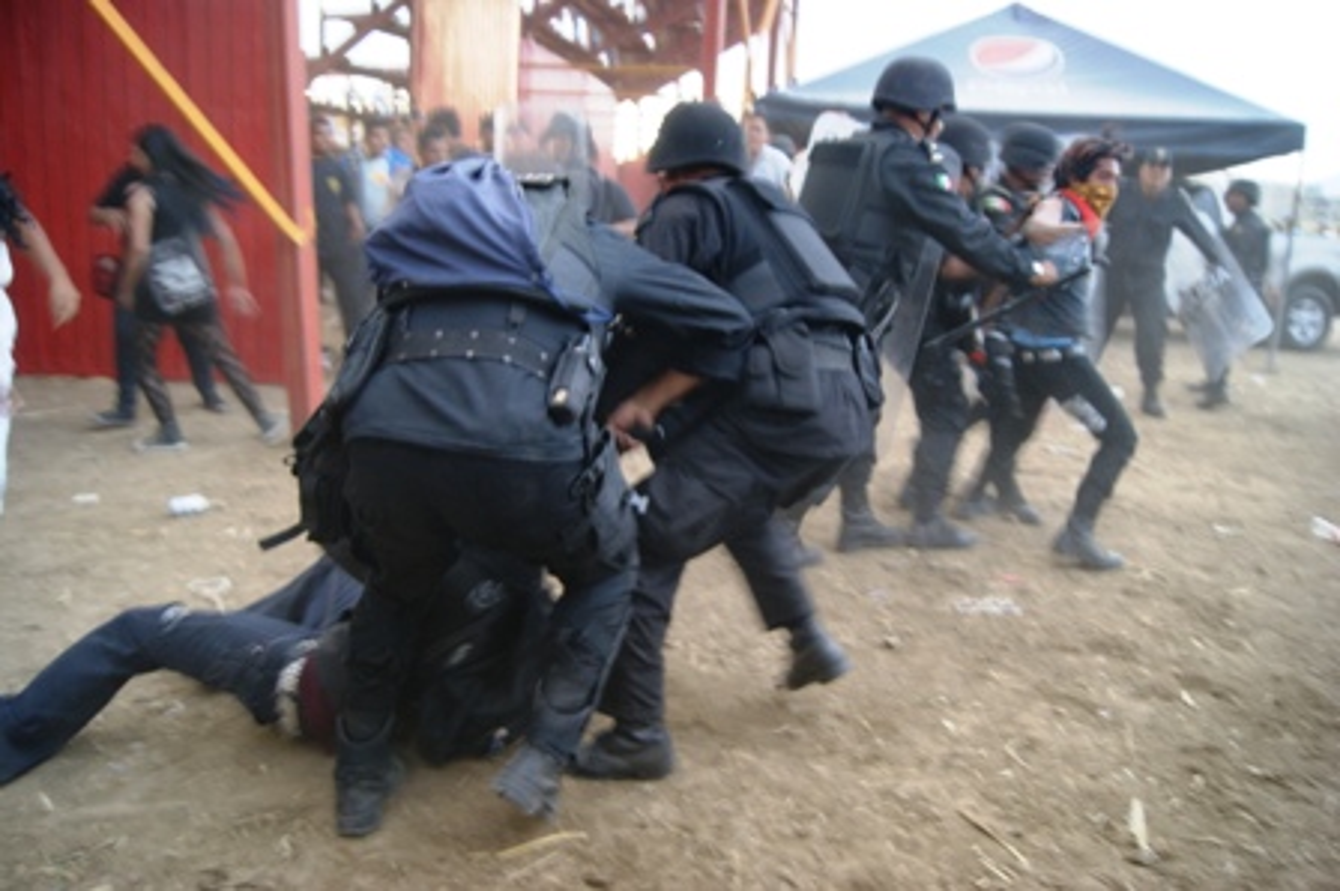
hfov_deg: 67.4
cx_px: 670
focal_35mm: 27
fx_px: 1004
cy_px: 446
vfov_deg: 47.9
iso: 125
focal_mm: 18
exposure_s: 1/30
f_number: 3.5
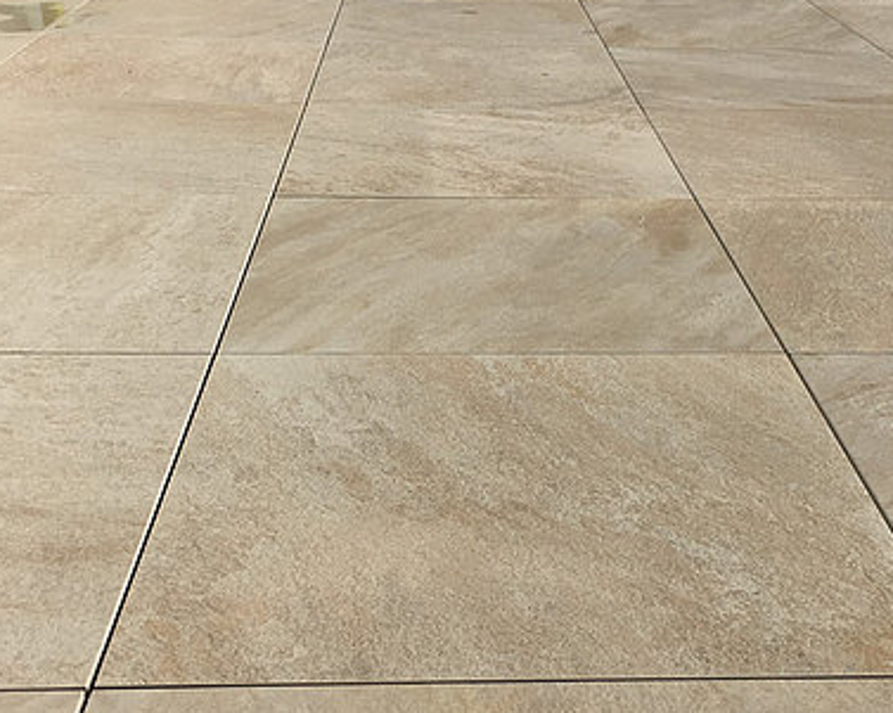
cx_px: 520
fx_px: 1400
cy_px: 496
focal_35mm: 53
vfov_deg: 28.3
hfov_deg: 35.3
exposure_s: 1/5917
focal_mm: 4.15
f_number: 2.2
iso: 25
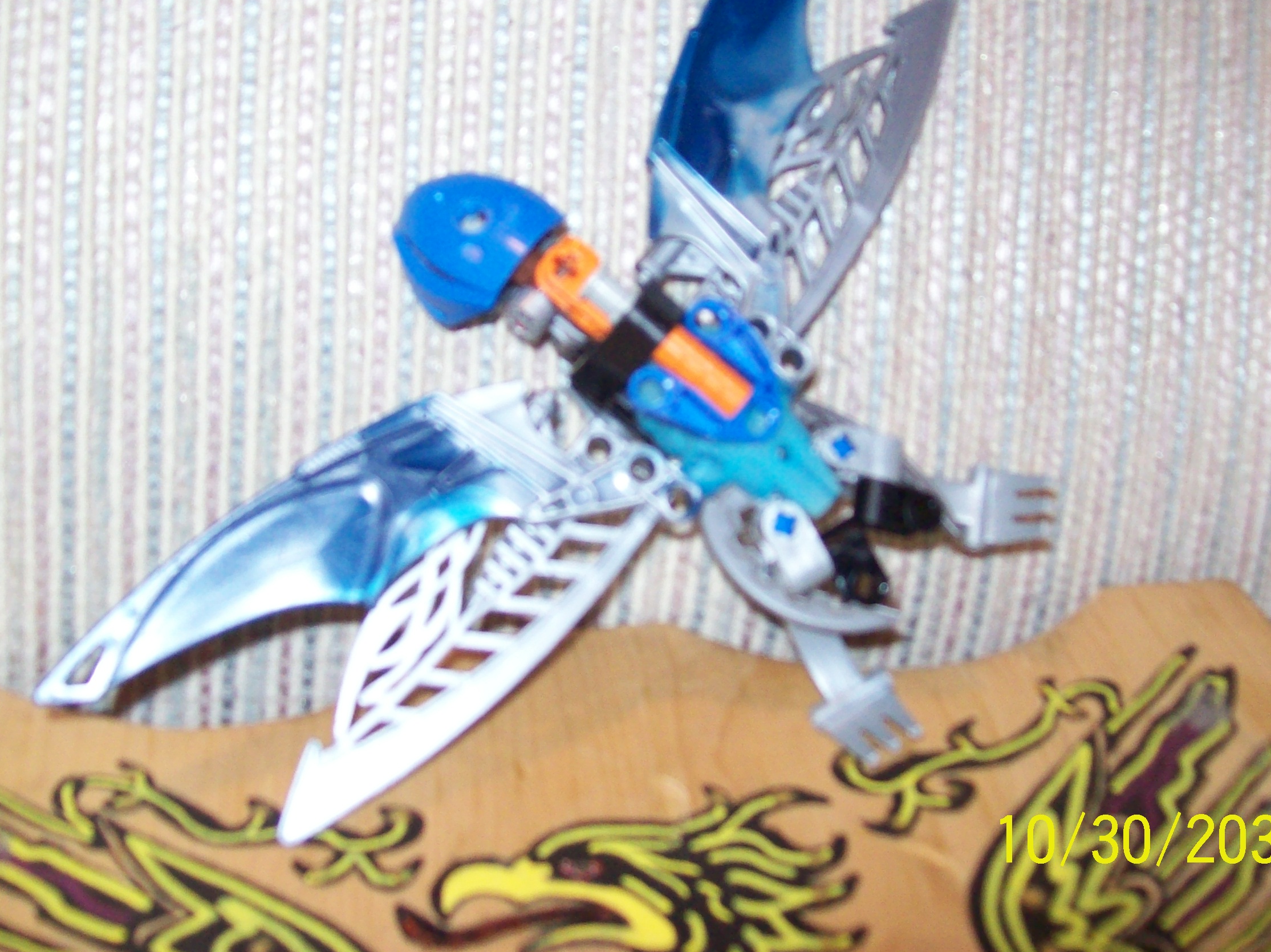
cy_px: 349
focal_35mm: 46
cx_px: 616
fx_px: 1688
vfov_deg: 31.3
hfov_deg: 41.2
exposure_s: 1/64
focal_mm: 6
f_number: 2.7
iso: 200
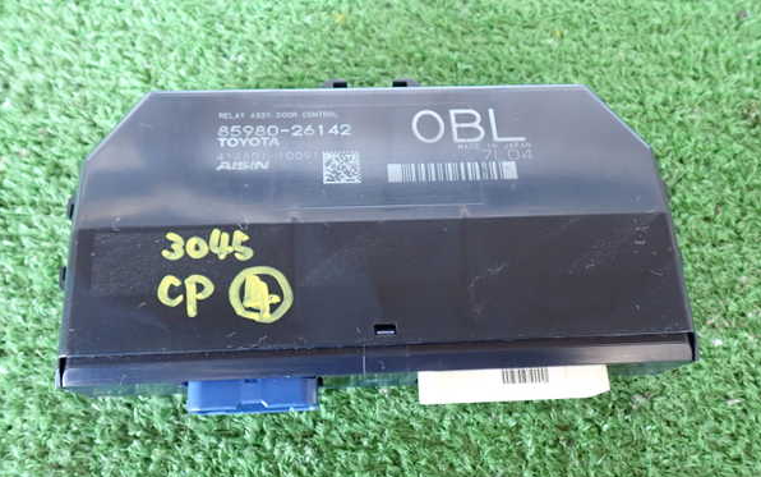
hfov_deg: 59.6
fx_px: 664
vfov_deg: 39.4
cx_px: 380
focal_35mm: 32
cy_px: 257
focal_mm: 5.4
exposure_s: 1/30
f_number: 2.3
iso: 640
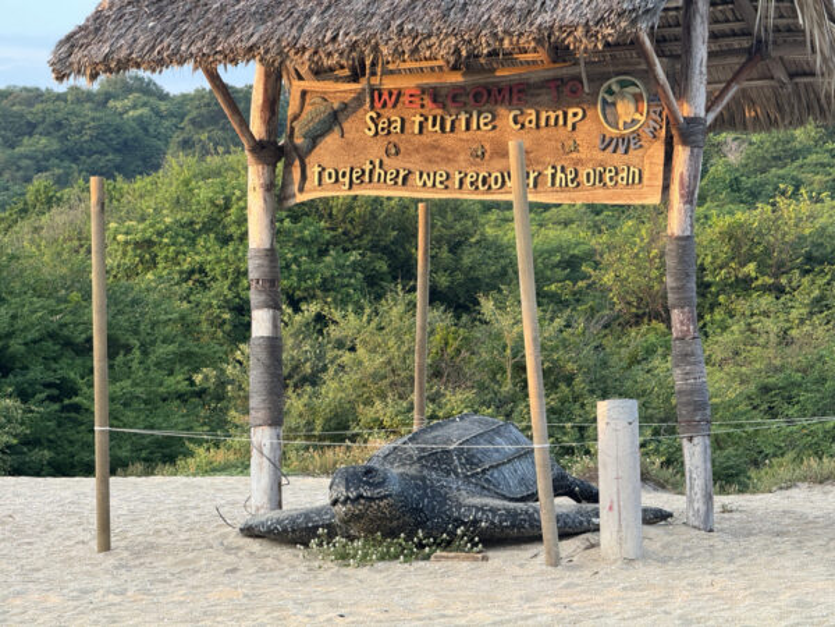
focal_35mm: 120
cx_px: 418
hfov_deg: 16.4
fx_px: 2895
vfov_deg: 12.3
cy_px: 314
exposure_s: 1/99
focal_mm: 15.7
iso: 64
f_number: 2.8
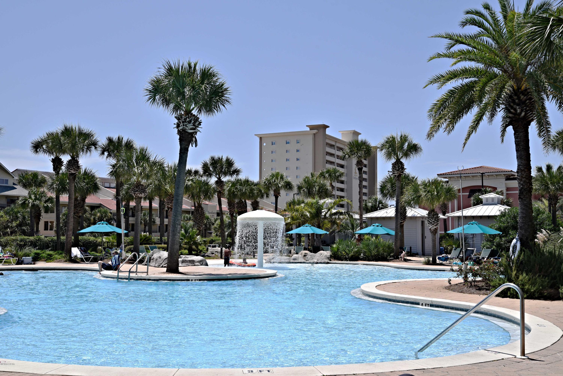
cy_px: 188
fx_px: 657
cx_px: 282
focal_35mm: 42
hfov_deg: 46.4
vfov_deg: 31.9
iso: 200
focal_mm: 42
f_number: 11
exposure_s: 1/500
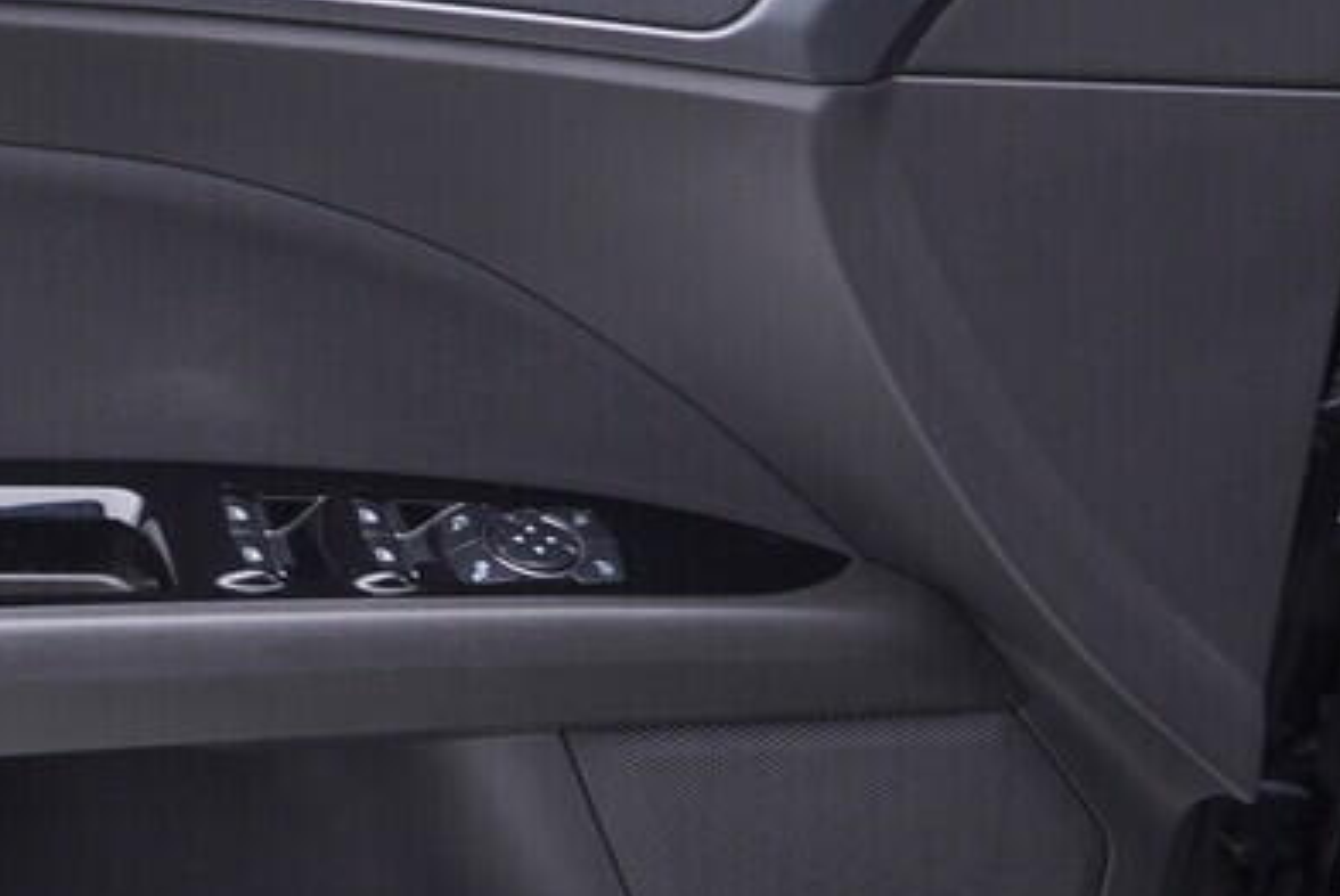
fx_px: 3501
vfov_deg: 14.6
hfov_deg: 21.0
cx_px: 17
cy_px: 522
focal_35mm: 94
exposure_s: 1/40
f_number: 3.2
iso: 125
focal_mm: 24
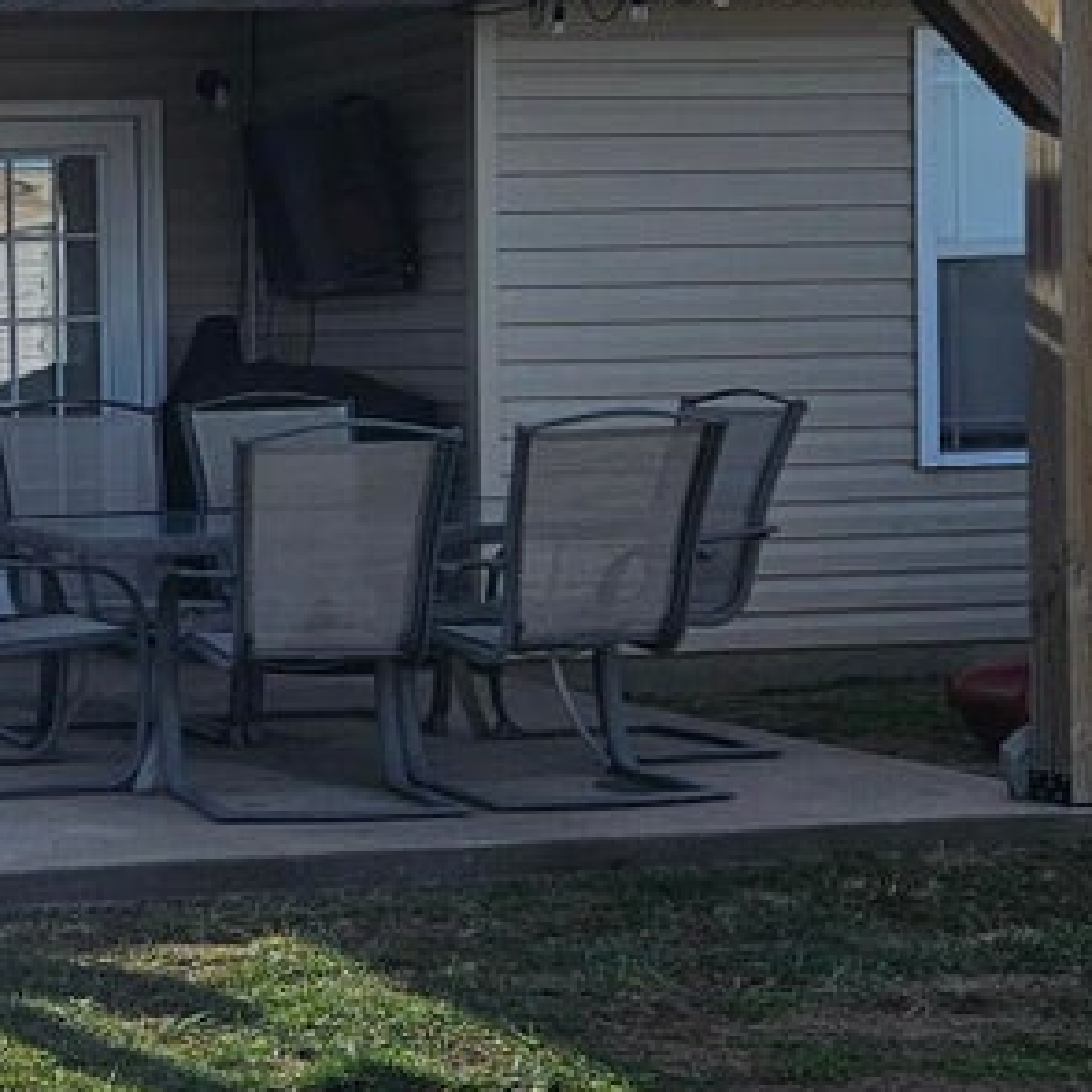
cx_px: -505
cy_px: 455
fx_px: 3355
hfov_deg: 16.9
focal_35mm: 94
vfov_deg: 18.5
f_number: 1.8
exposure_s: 1/3255
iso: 25
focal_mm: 5.4
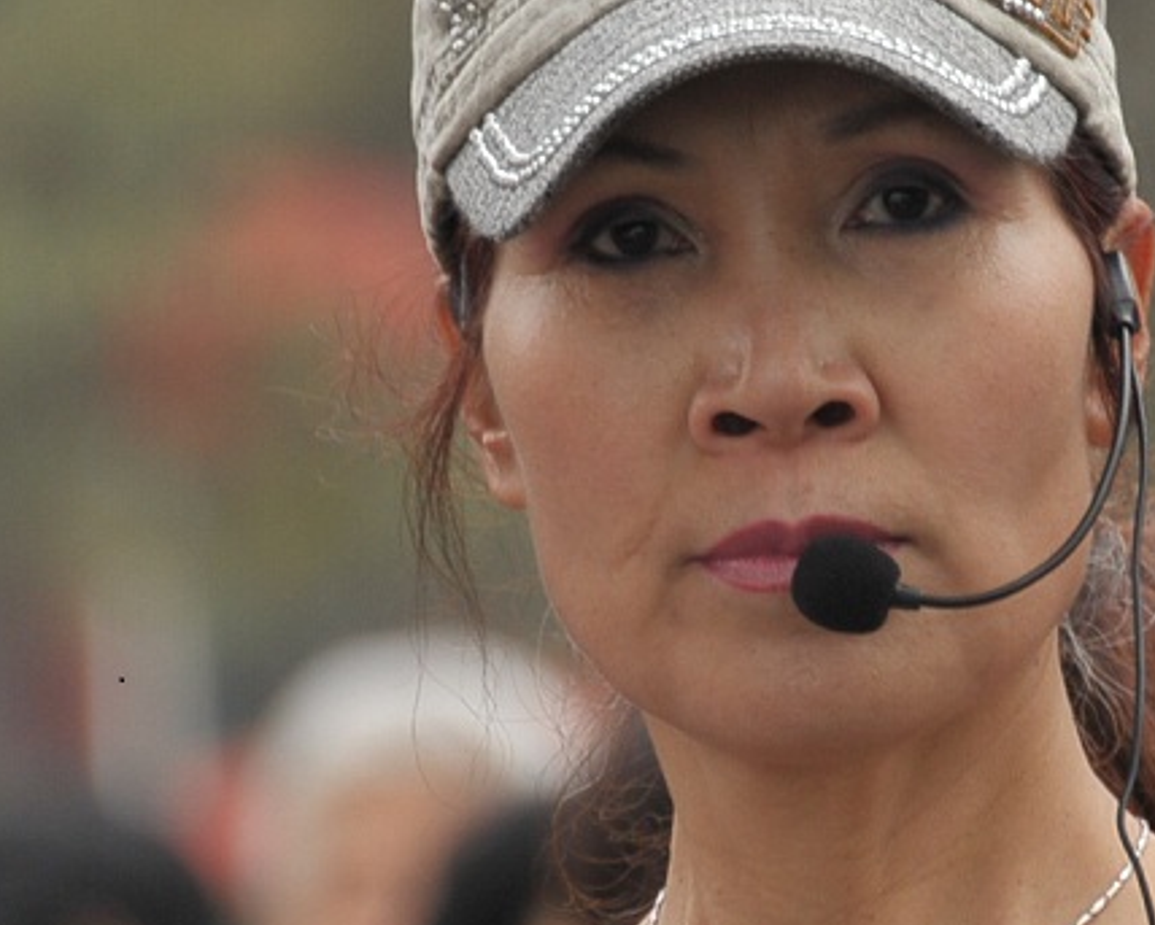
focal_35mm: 556
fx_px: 19019
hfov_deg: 3.5
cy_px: 498
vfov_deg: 2.8
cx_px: 822
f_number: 5.6
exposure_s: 1/320
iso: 400
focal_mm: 300
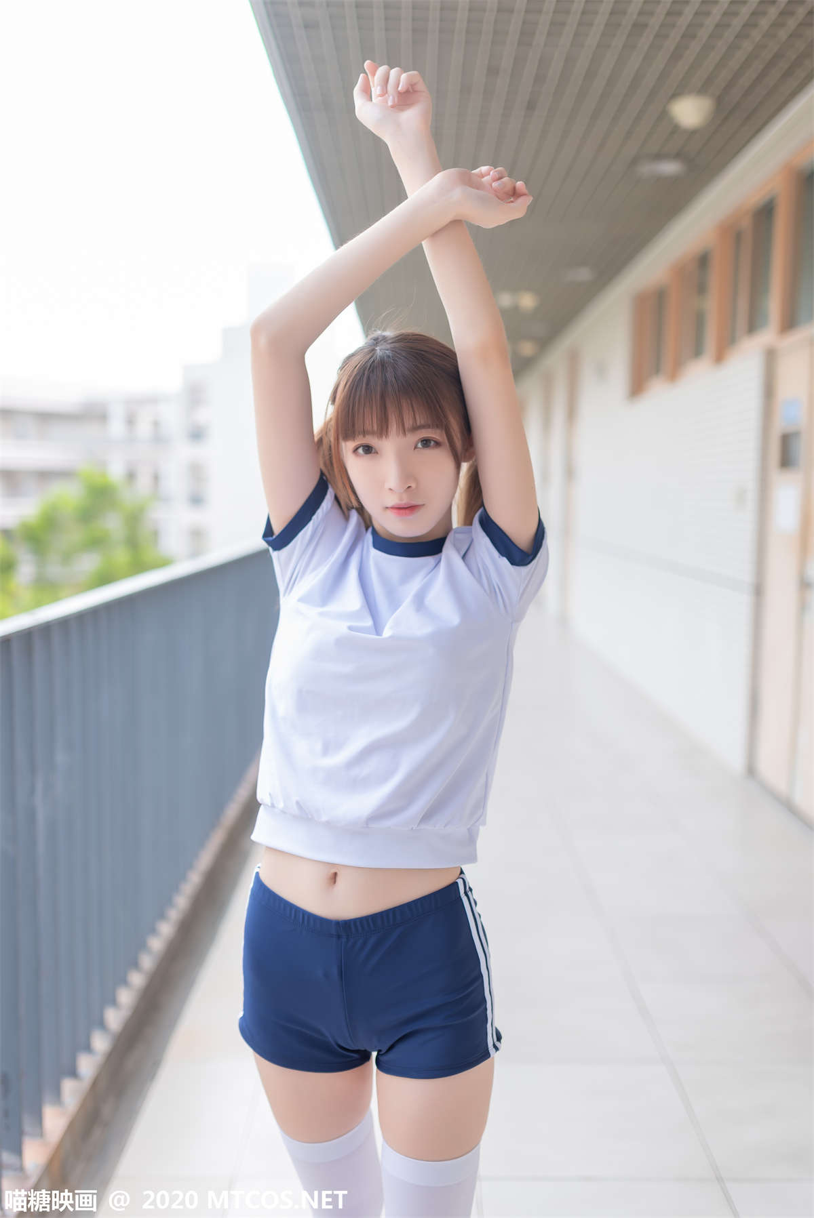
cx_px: 407
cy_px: 609
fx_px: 1186
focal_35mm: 35
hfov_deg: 37.9
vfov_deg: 54.4
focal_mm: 35
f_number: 1.8
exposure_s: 1/640
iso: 100
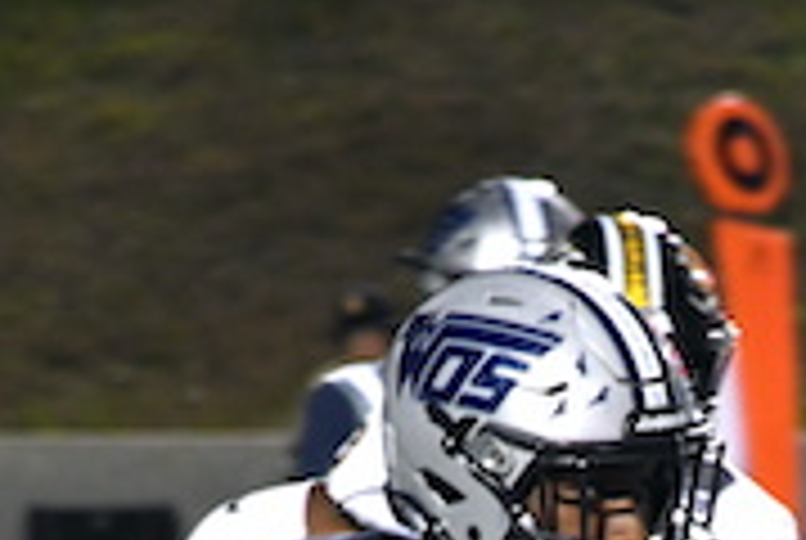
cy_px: 875
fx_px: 16797
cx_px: 707
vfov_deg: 1.8
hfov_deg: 2.7
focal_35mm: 749
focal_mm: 140
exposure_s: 1/250
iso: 2000
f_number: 5.6
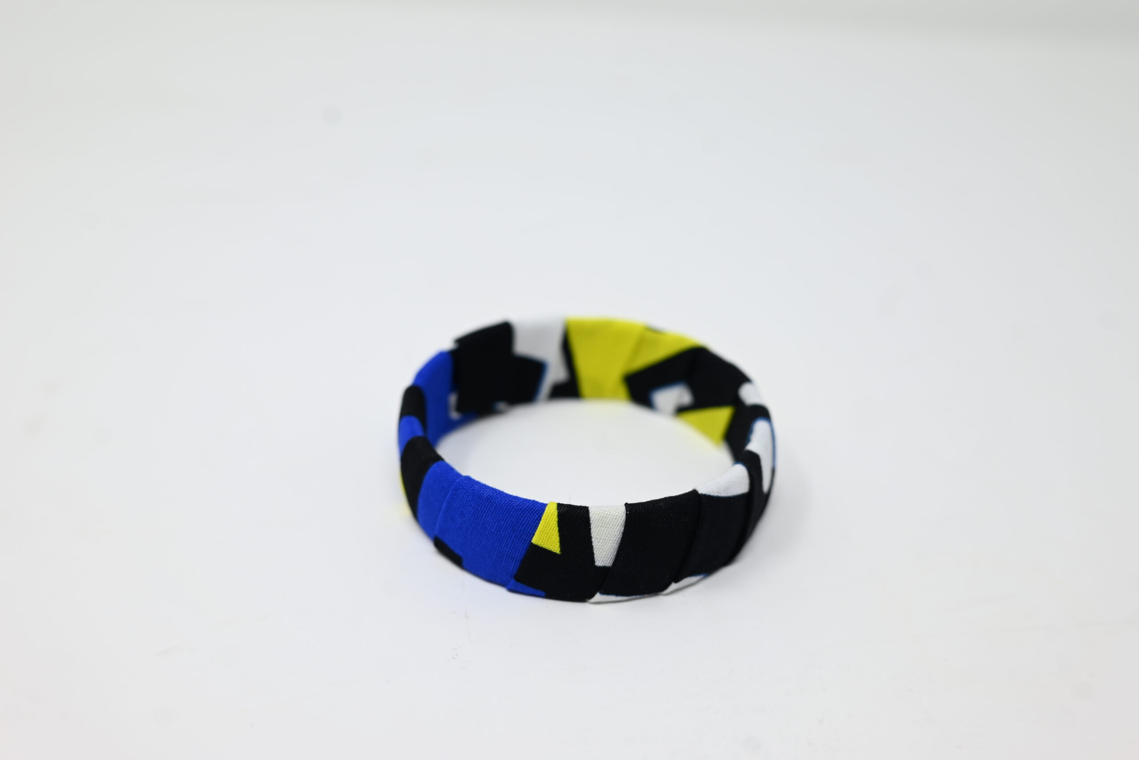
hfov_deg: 48.4
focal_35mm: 40
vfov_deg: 33.4
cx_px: 570
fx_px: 1266
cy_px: 380
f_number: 4.5
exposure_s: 1/60
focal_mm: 40
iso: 125
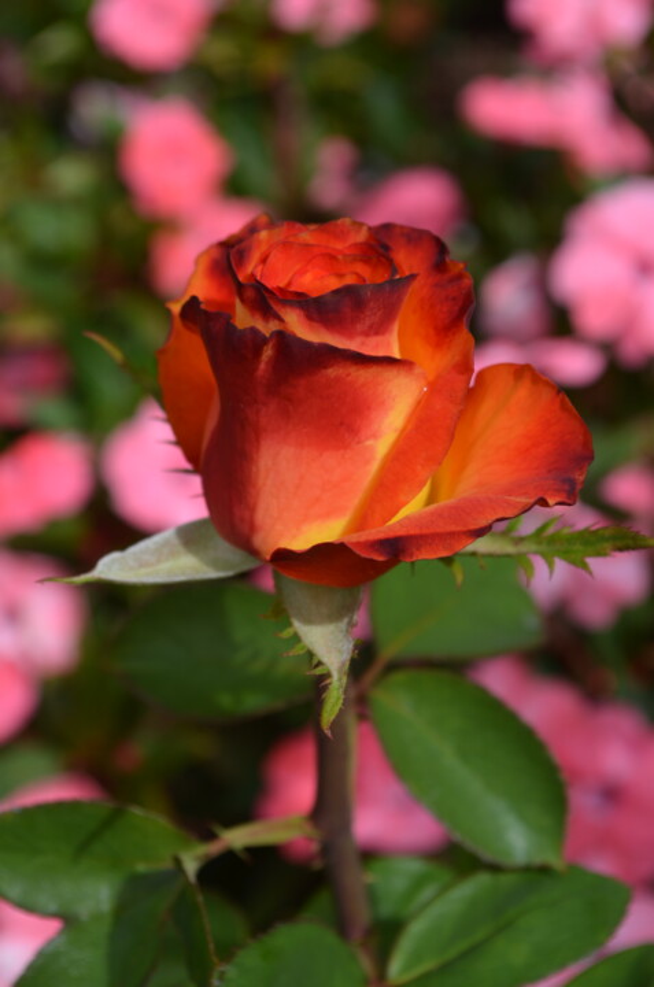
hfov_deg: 16.5
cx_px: 327
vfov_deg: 24.7
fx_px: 2258
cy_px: 494
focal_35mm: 82
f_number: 8
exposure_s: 1/250
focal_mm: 55
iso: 100
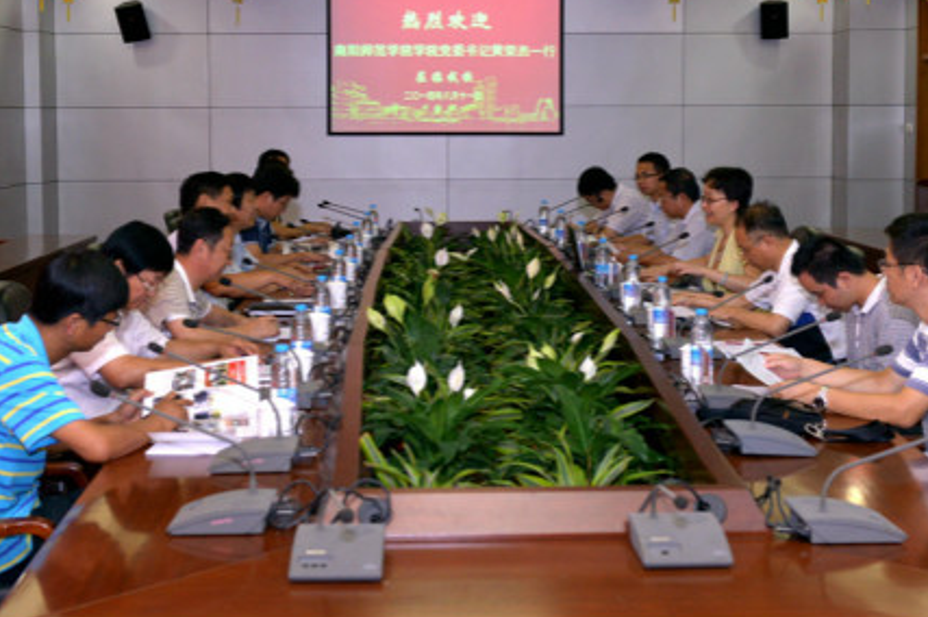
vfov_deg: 27.4
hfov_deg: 40.4
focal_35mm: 49
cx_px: 474
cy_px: 228
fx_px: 1262
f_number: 5
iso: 800
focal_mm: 38
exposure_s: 1/100
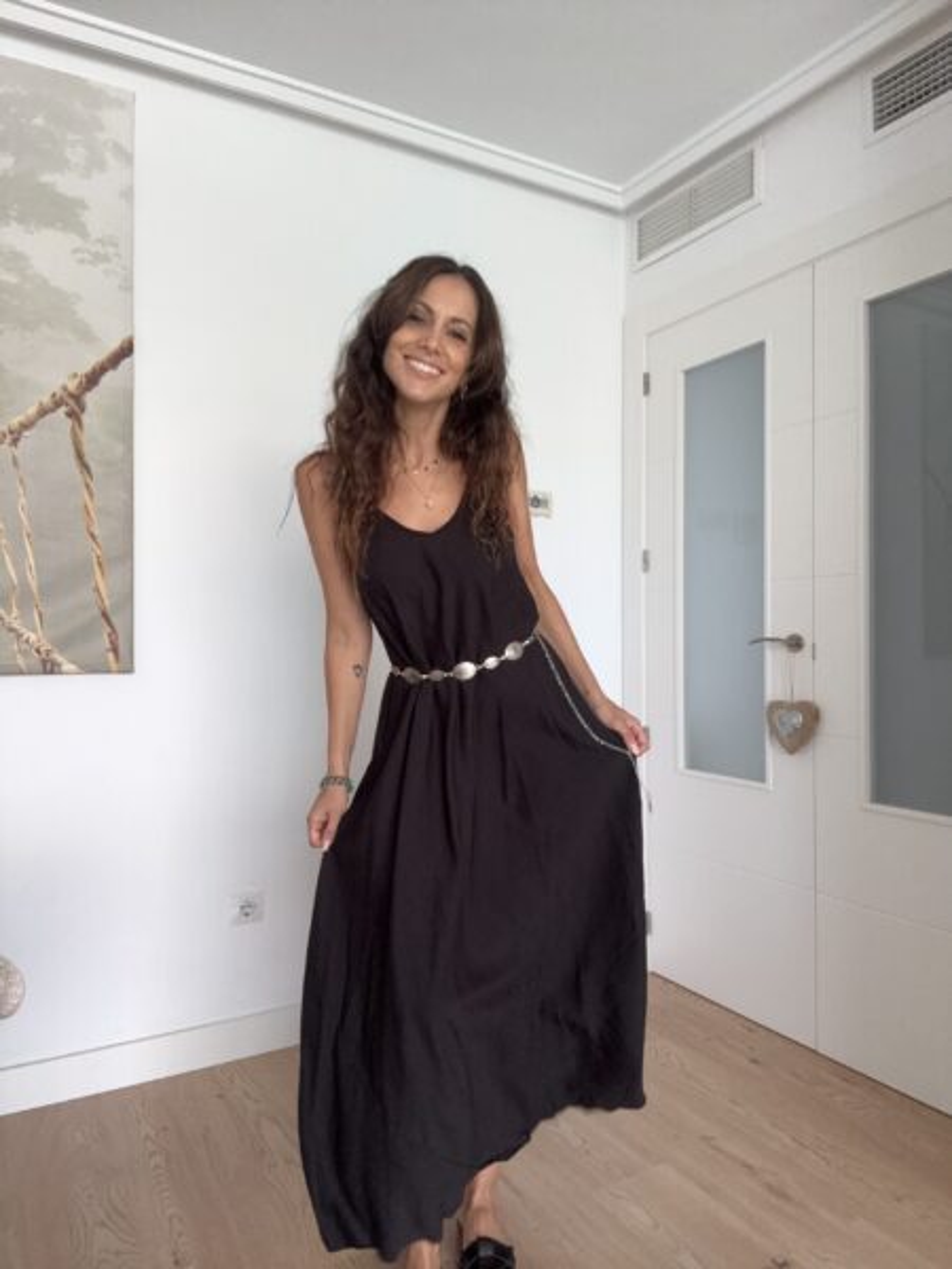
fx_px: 843
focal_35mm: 23
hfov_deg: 58.9
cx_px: 476
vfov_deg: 73.9
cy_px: 634
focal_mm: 2.69
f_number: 1.9
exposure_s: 1/69
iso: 80
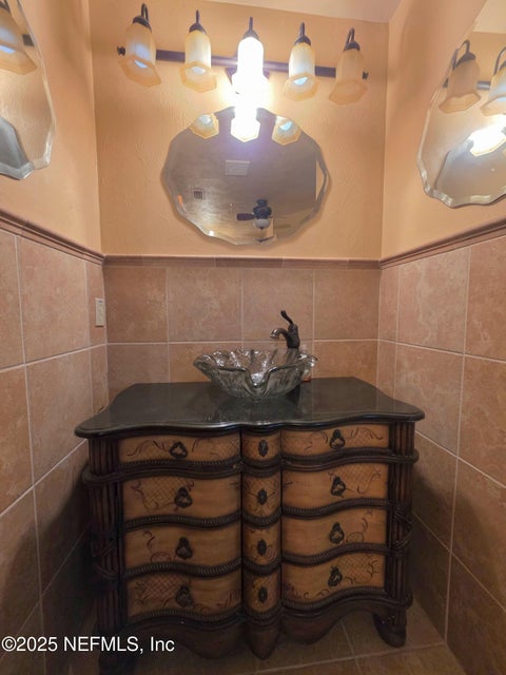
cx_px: 253
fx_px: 253
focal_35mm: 13
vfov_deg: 106.2
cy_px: 338
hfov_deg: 89.9
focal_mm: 2.2
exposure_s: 1/60
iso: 400
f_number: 1.9
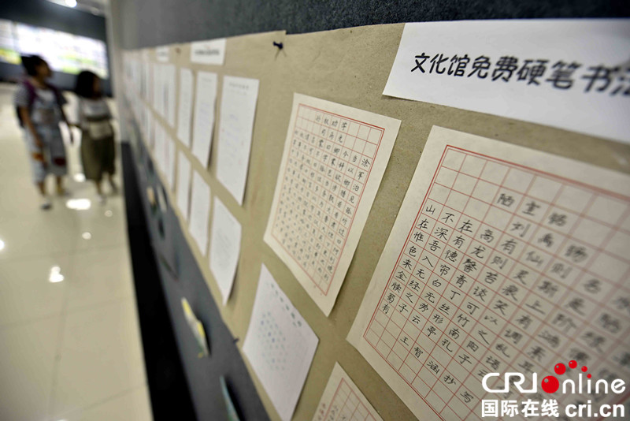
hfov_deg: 104.2
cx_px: 315
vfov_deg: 81.3
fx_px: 245
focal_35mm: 14
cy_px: 210
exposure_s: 1/100
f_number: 2.8
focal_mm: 14
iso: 1000
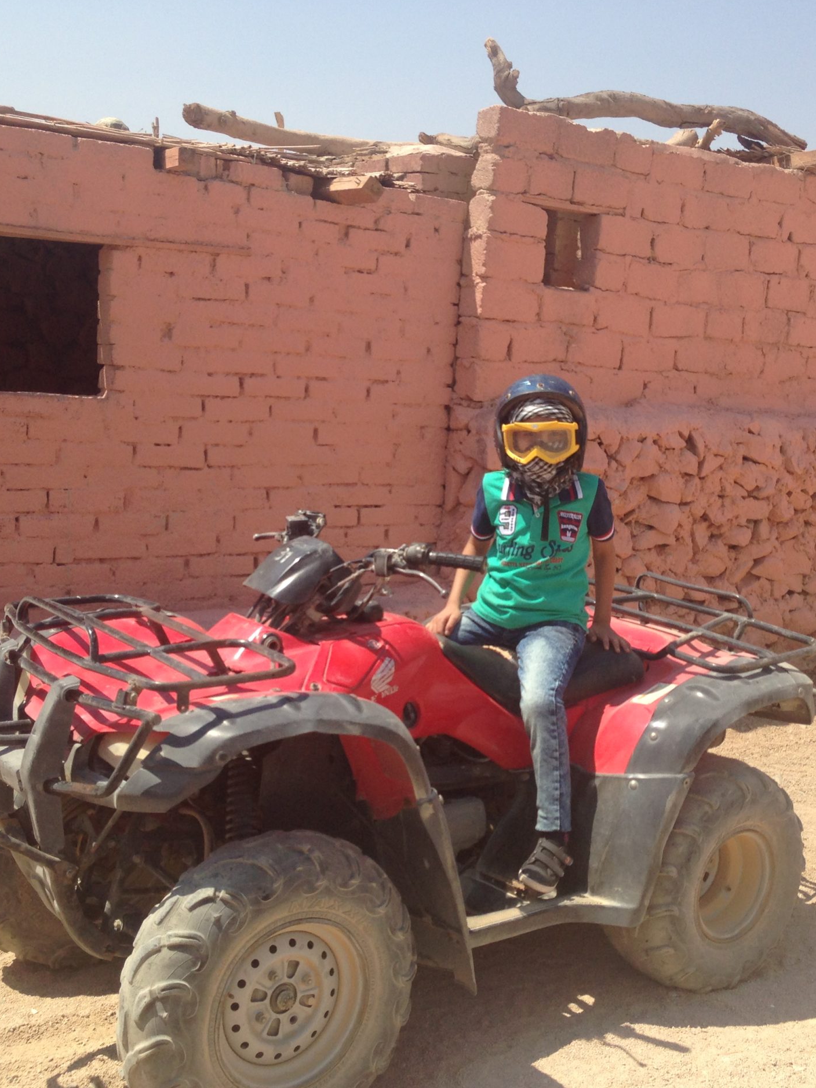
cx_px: 466
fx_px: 1414
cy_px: 550
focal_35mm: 45
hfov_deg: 32.1
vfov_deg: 42.1
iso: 50
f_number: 2.4
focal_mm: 4.12
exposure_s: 1/1595
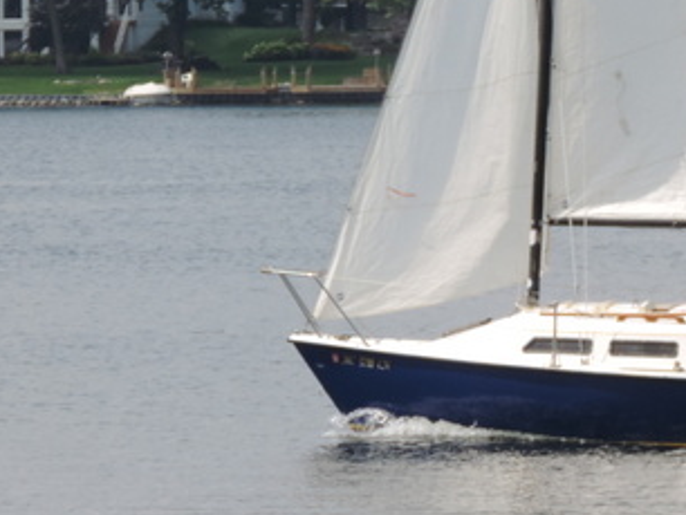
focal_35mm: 718
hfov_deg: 2.8
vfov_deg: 2.1
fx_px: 14240
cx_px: 780
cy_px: -60
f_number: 4.7
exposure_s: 1/500
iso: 80
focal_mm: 49
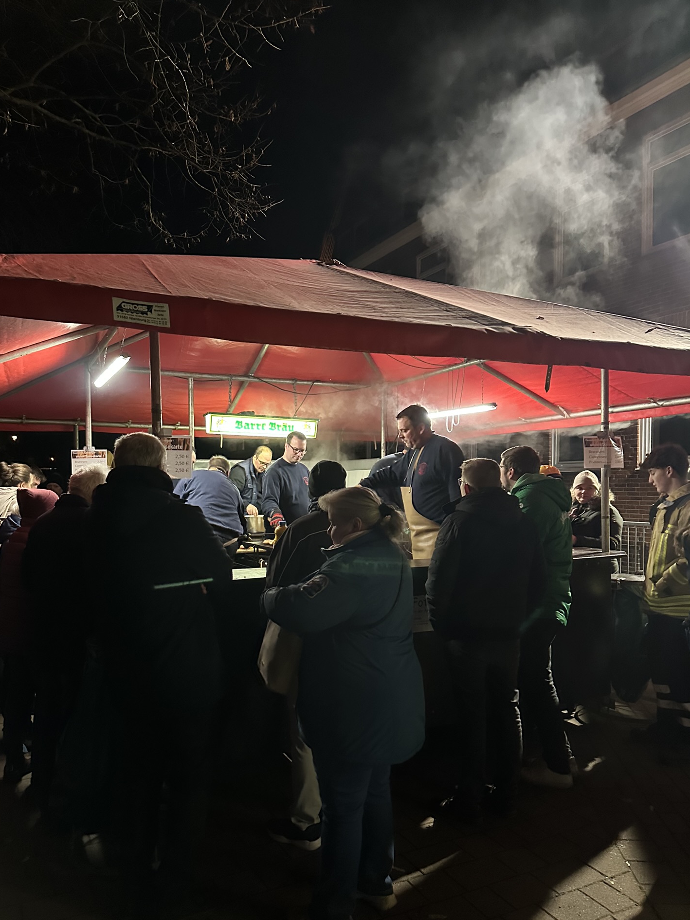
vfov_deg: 67.2
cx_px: 322
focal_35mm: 26
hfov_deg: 53.0
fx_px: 691
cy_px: 495
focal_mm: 6.86
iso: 1000
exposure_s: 1/33
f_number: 1.78
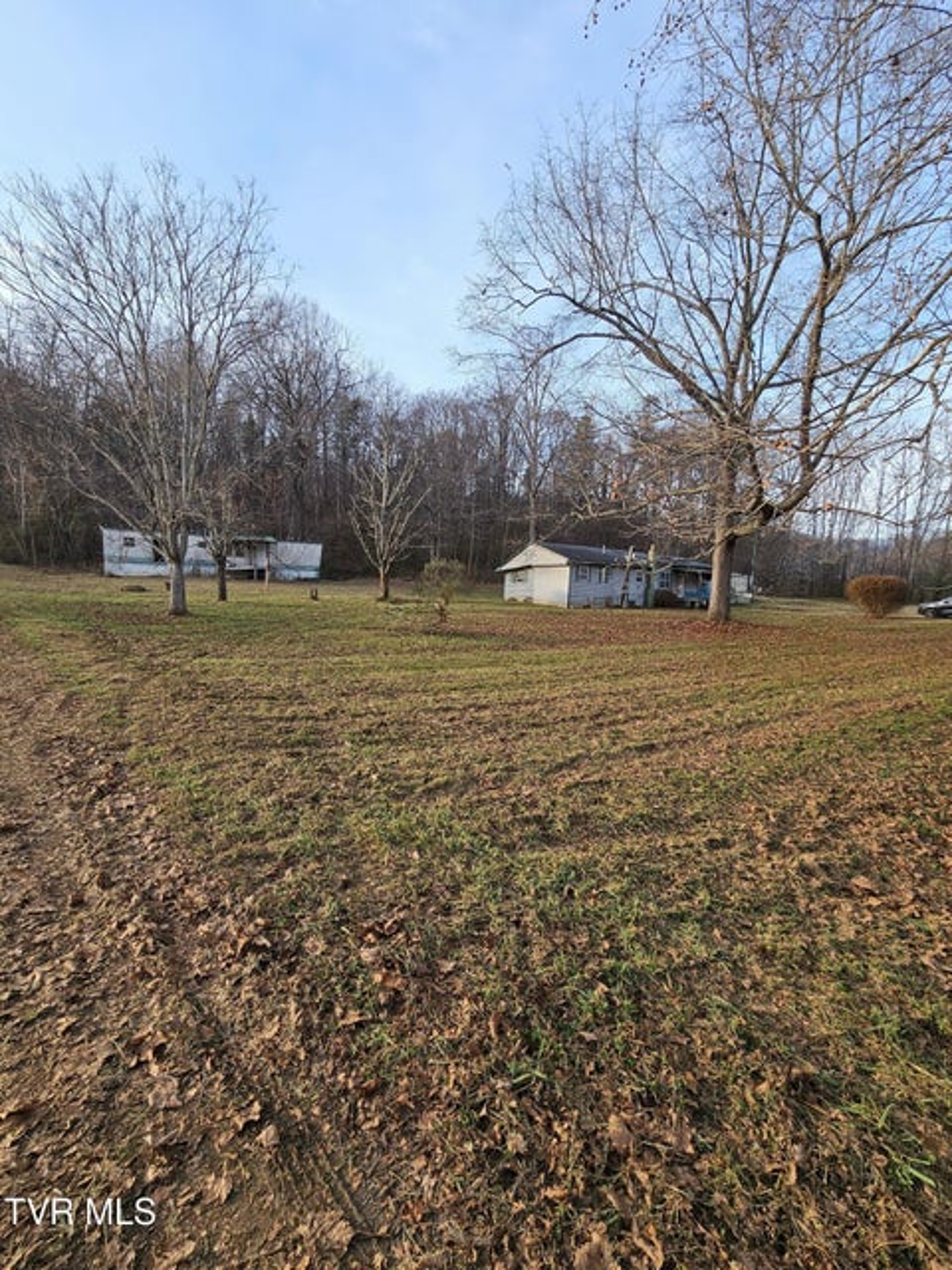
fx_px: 477
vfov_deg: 106.2
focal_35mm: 13
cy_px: 635
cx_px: 476
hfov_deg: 89.9
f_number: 2.2
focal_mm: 2.2
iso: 50
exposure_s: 1/411
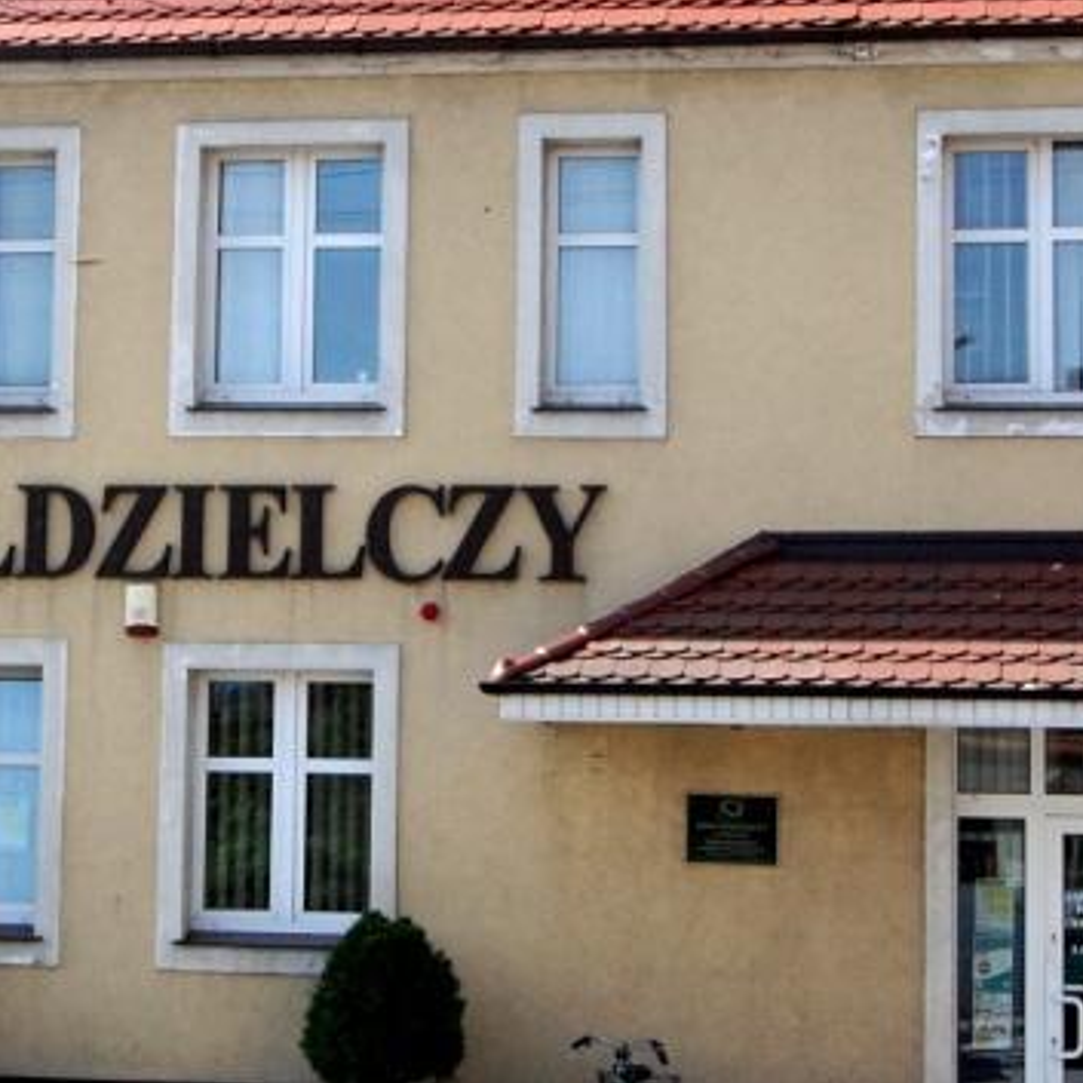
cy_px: 314
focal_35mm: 96
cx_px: 337
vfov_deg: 18.0
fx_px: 3398
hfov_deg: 18.0
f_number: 10
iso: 800
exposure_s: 1/400
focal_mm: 26
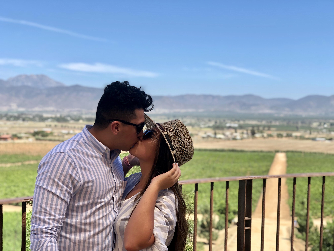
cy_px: 126
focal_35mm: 52
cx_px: 167
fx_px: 502
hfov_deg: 36.8
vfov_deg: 28.0
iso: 16
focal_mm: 6
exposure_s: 1/393
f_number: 2.4
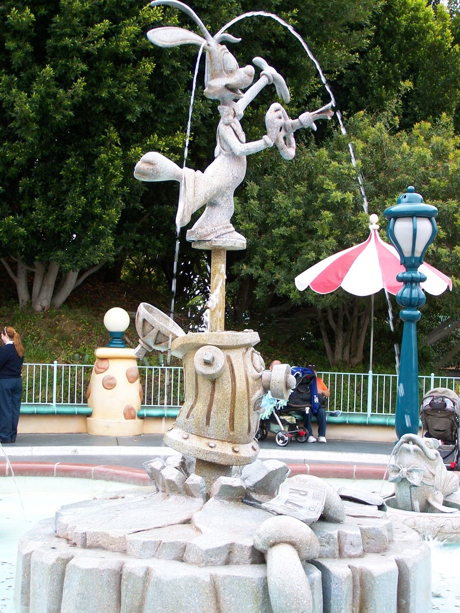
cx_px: 230
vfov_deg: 30.3
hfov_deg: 22.9
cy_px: 306
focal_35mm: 64
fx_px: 1133
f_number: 3.2
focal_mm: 10.7
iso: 80
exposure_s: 1/100
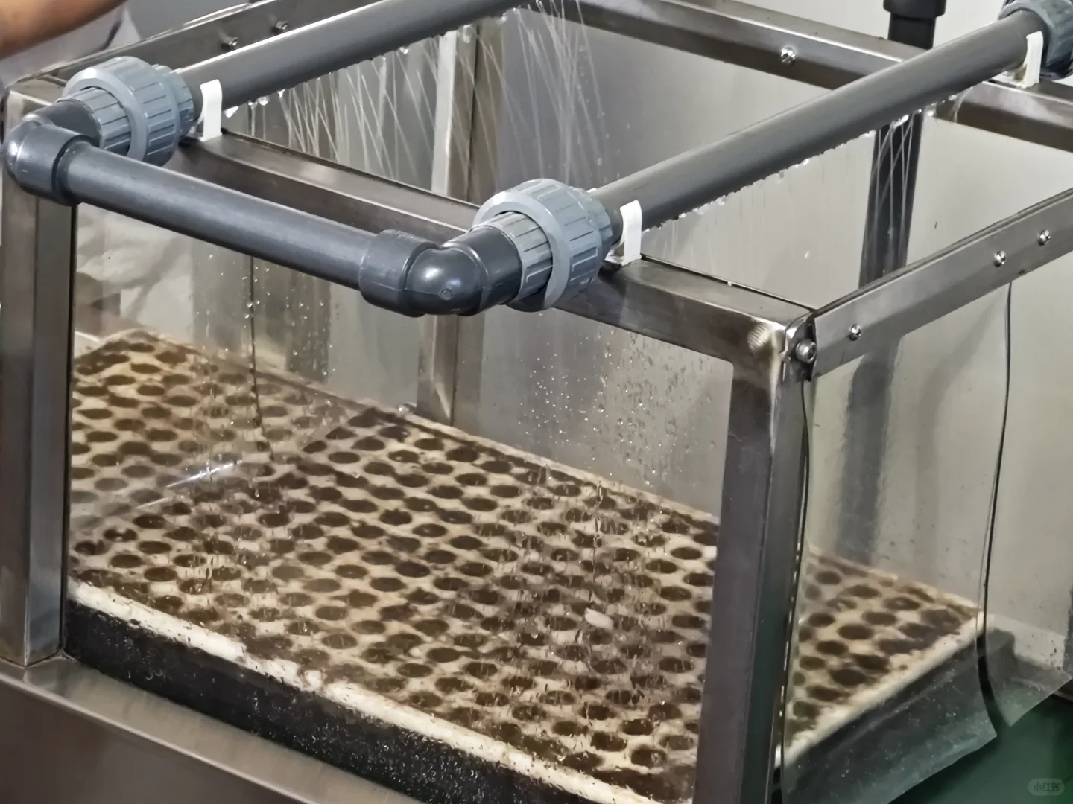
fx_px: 4185
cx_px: 536
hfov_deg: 14.6
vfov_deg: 11.0
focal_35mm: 135
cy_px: 402
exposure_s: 1/33.3
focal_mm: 9
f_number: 2
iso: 2500
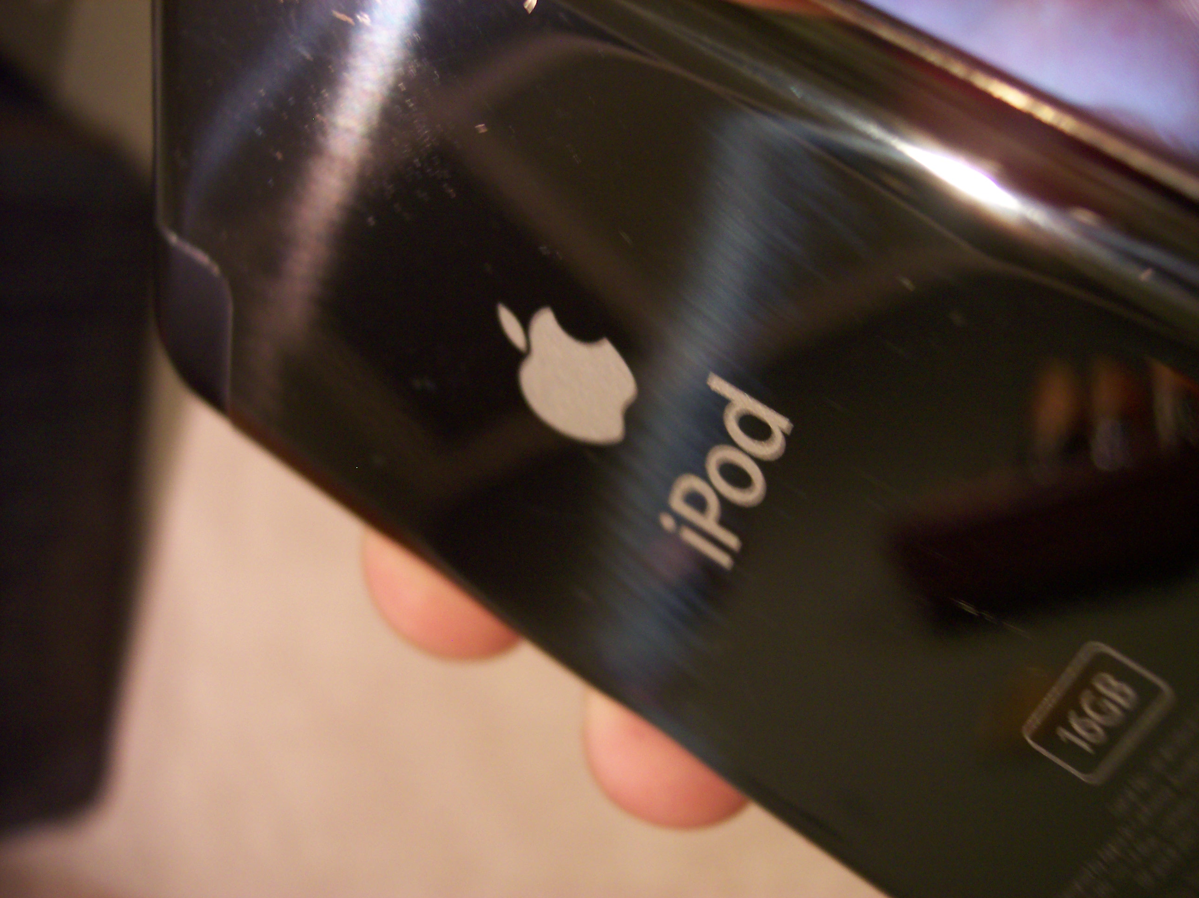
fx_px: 1315
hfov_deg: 49.0
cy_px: 449
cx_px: 600
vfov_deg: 37.7
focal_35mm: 38
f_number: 2.8
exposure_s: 1/8
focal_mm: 8
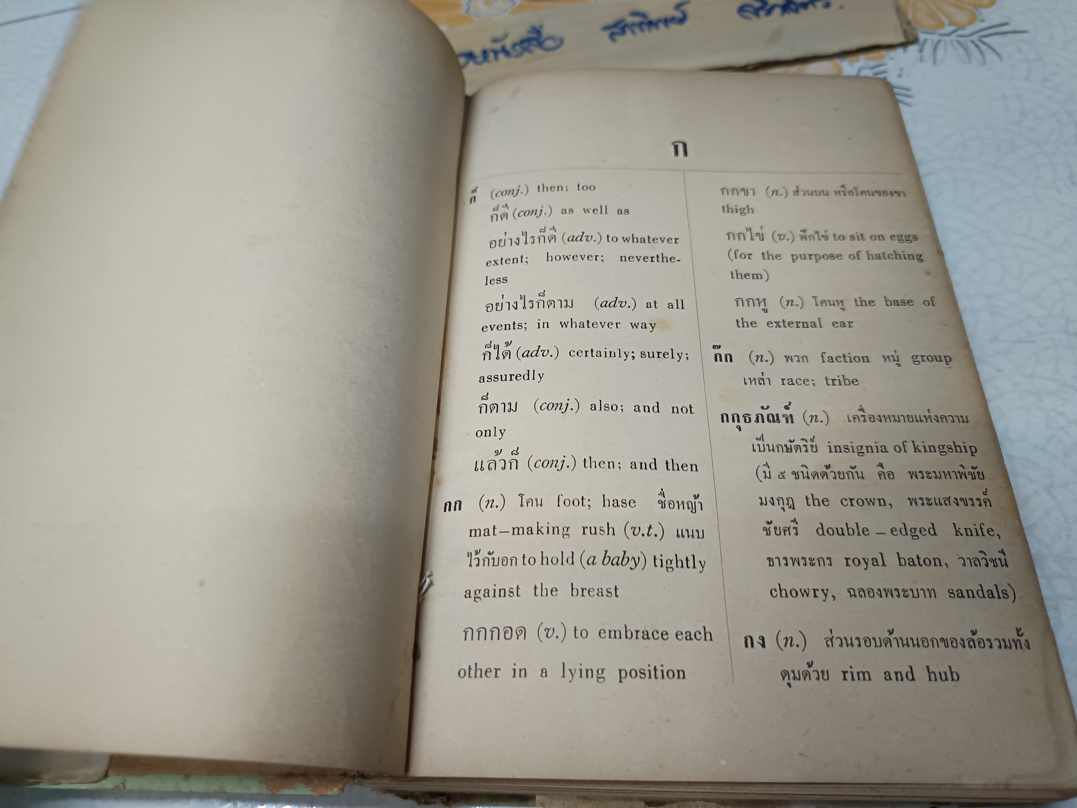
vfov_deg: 56.8
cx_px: 538
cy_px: 404
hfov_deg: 71.6
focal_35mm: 24
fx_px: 747
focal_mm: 5.31
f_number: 1.7
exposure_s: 1/33.3
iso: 950
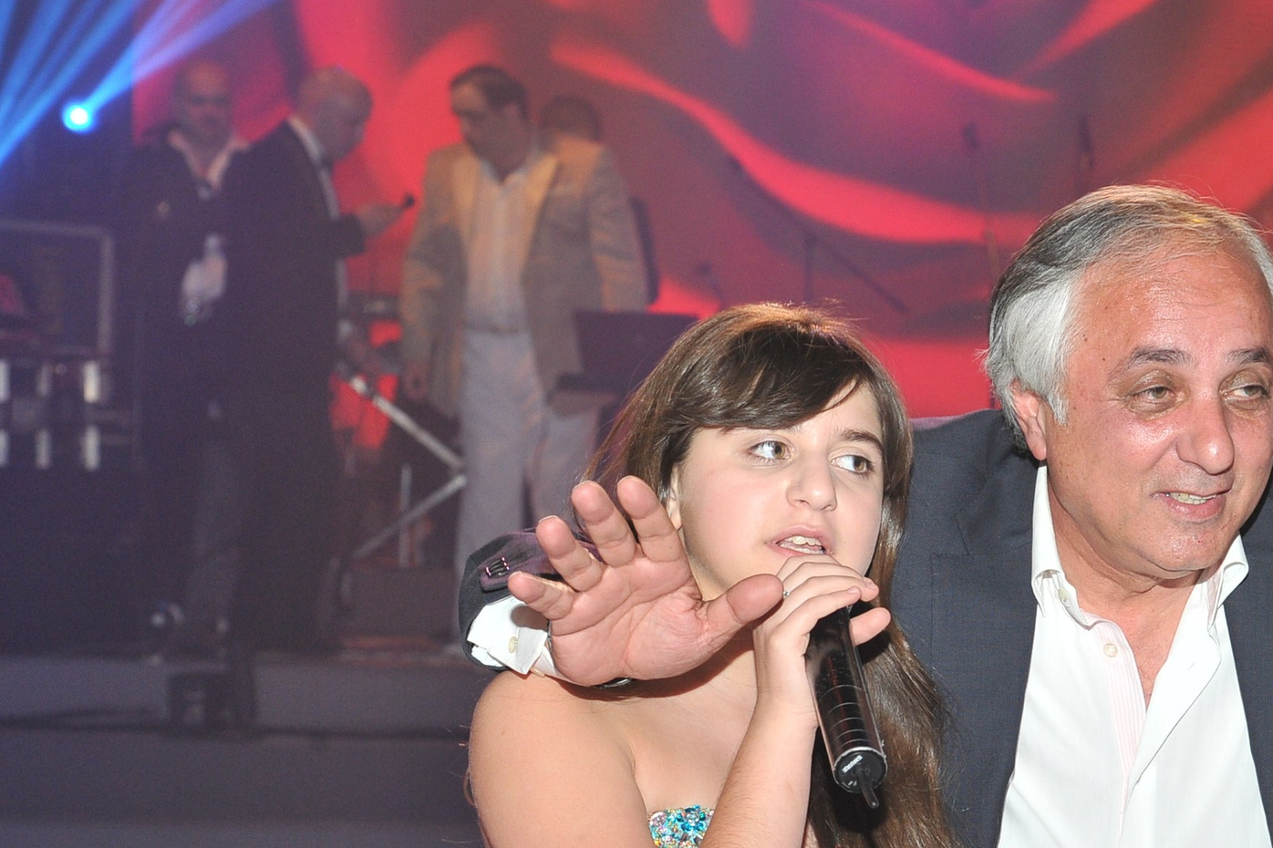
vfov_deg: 11.3
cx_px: 1163
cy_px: 654
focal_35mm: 121
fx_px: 4277
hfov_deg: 16.7
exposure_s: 1/160
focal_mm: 66
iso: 1600
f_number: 6.3
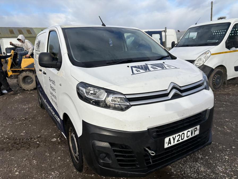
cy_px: 90
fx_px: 179
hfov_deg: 67.3
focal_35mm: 26
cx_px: 119
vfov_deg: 53.1
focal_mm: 5.96
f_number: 1.6
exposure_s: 1/2639
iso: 50
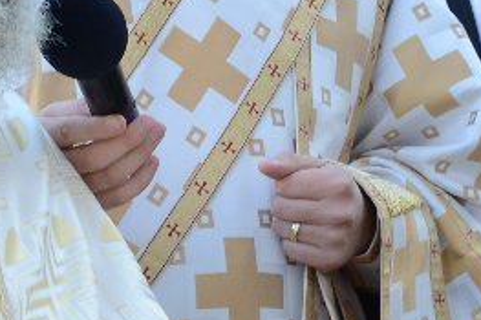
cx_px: 444
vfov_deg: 5.3
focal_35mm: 260
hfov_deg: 7.9
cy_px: 80
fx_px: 3472
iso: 320
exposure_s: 1/100
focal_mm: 38
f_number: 5.6
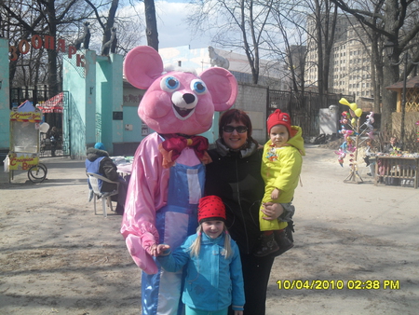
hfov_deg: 52.6
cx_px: 210
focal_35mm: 35
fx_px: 424
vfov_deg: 40.7
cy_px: 158
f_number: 8.9
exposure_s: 1/90
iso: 100
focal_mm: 6.2
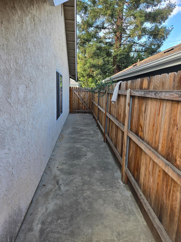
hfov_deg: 58.9
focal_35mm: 23
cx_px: 90
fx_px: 160
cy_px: 121
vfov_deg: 73.9
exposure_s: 1/508
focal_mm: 5.4
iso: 80
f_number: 1.8
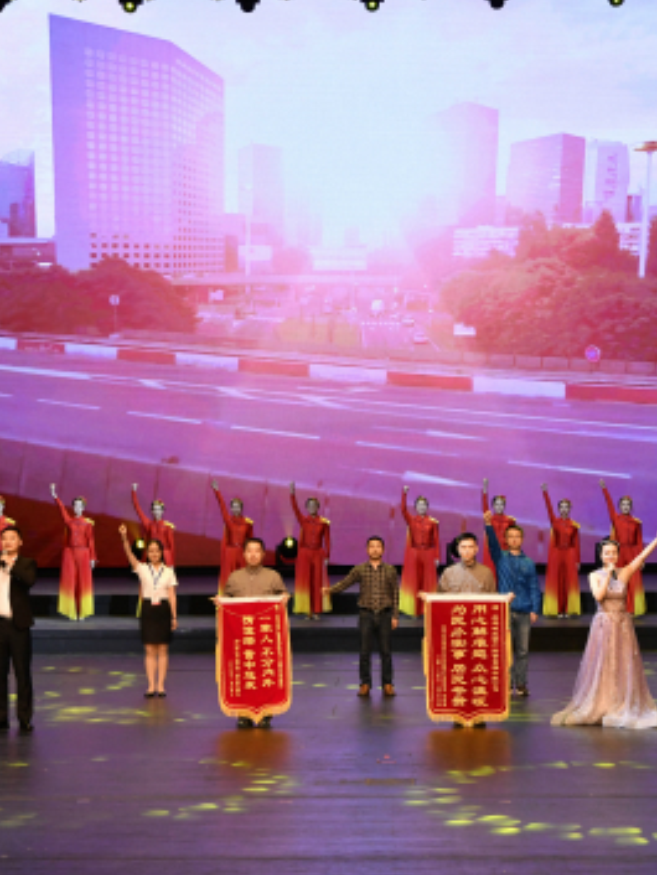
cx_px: 330
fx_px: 2276
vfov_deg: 21.8
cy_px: 472
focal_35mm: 90
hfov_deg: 16.4
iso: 2000
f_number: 8
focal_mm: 56
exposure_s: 1/200
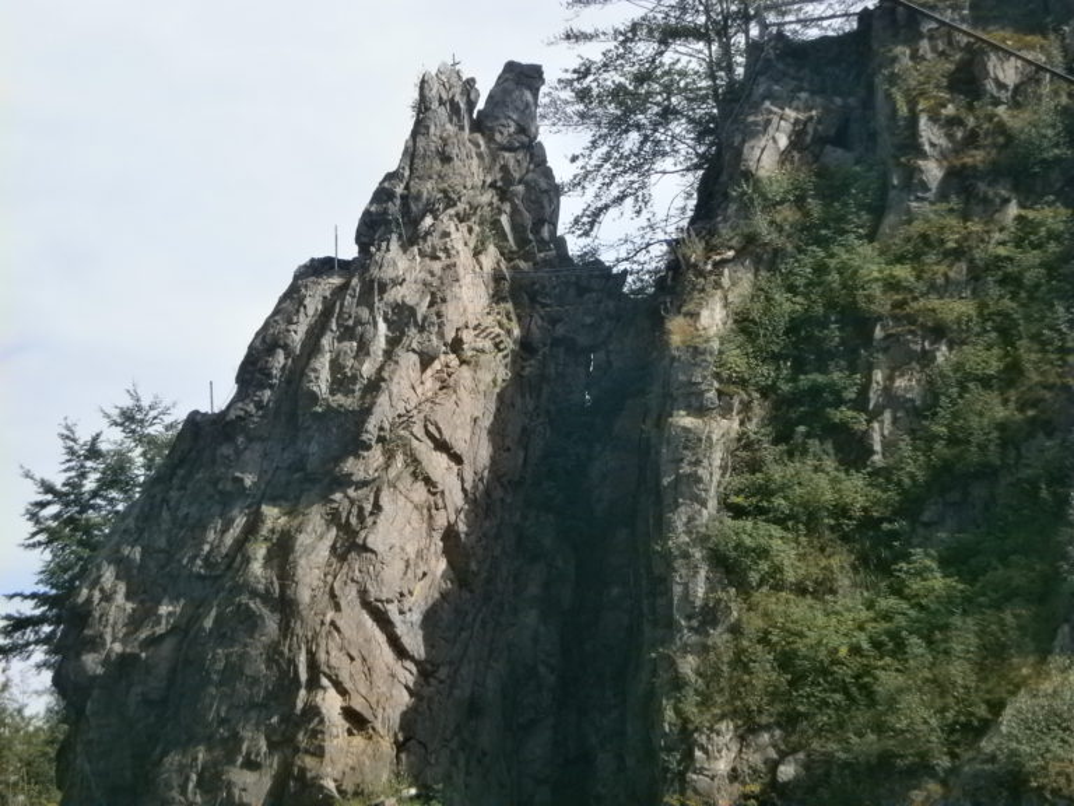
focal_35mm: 130
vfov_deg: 11.4
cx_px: 537
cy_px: 403
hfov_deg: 15.2
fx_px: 4033
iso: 80
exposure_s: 1/250
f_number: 6.5
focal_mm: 23.5
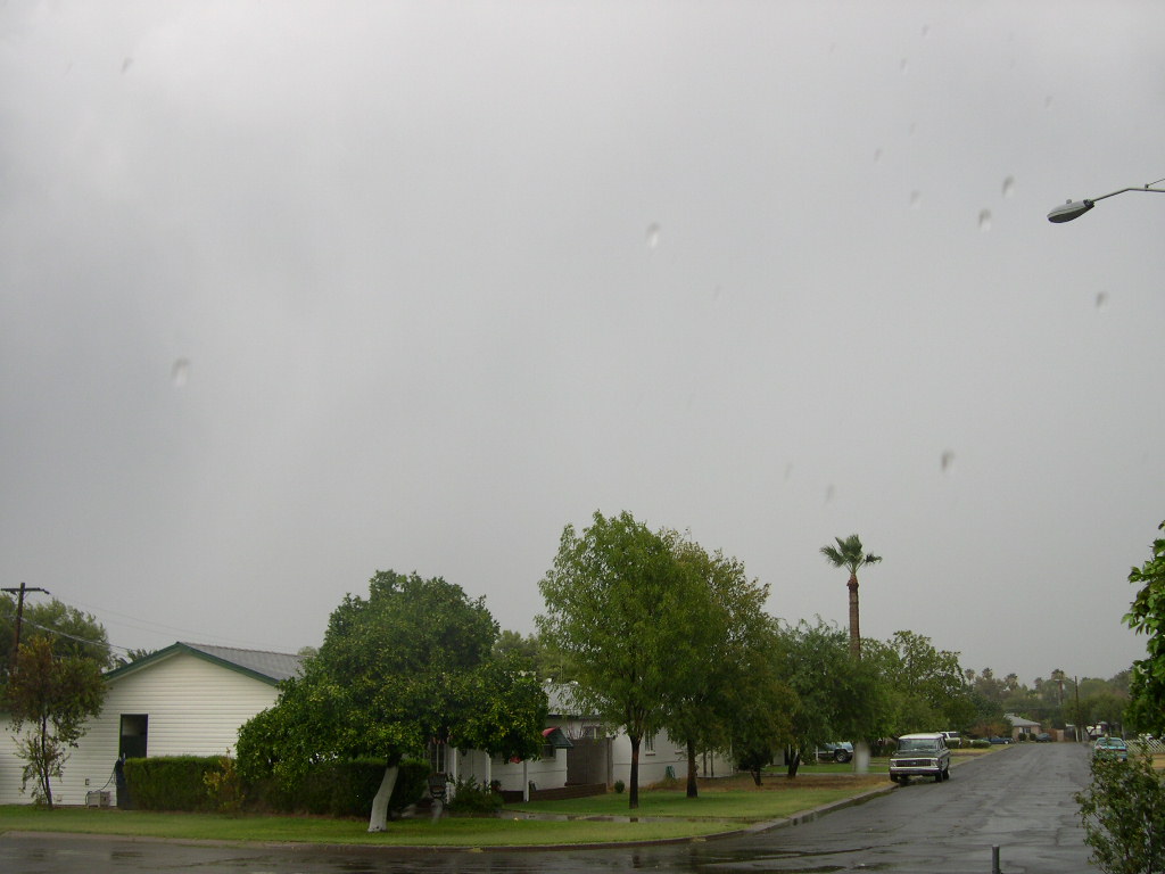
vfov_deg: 37.7
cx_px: 582
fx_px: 1279
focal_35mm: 38
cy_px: 437
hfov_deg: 49.0
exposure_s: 1/531
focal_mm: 8
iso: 100
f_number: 2.8
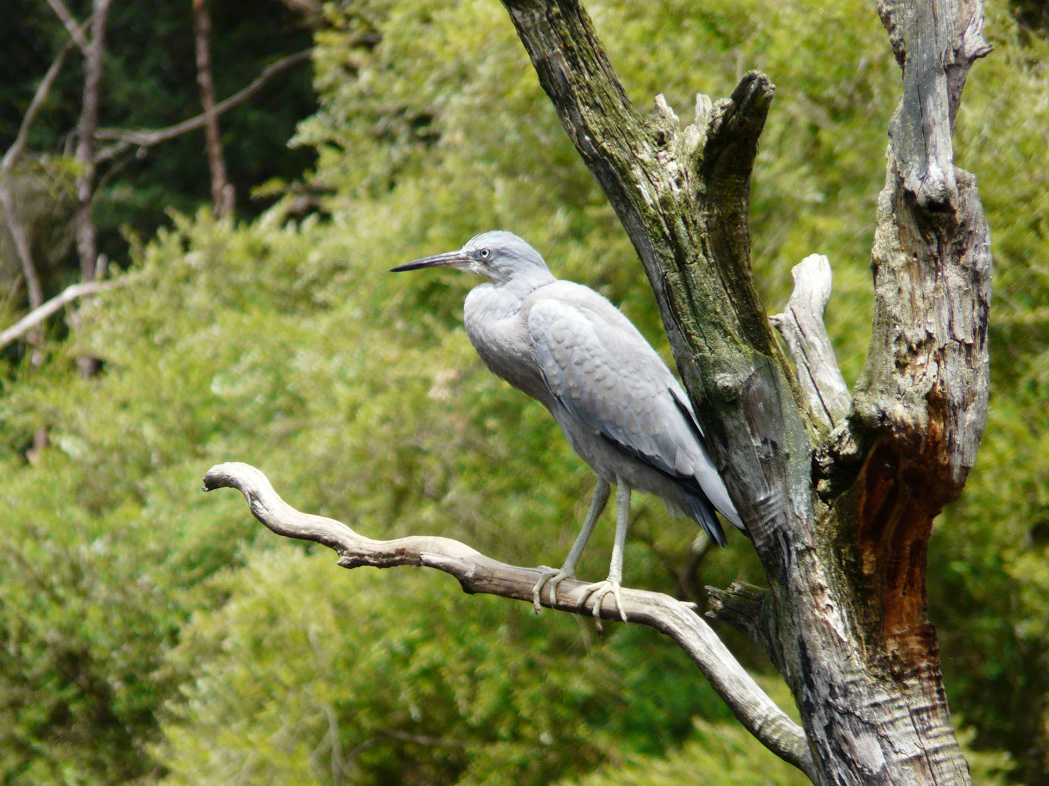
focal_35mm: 504
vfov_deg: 3.0
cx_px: 524
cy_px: 393
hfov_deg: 3.9
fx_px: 15273
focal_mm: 82.8
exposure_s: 1/250
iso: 100
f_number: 4.2
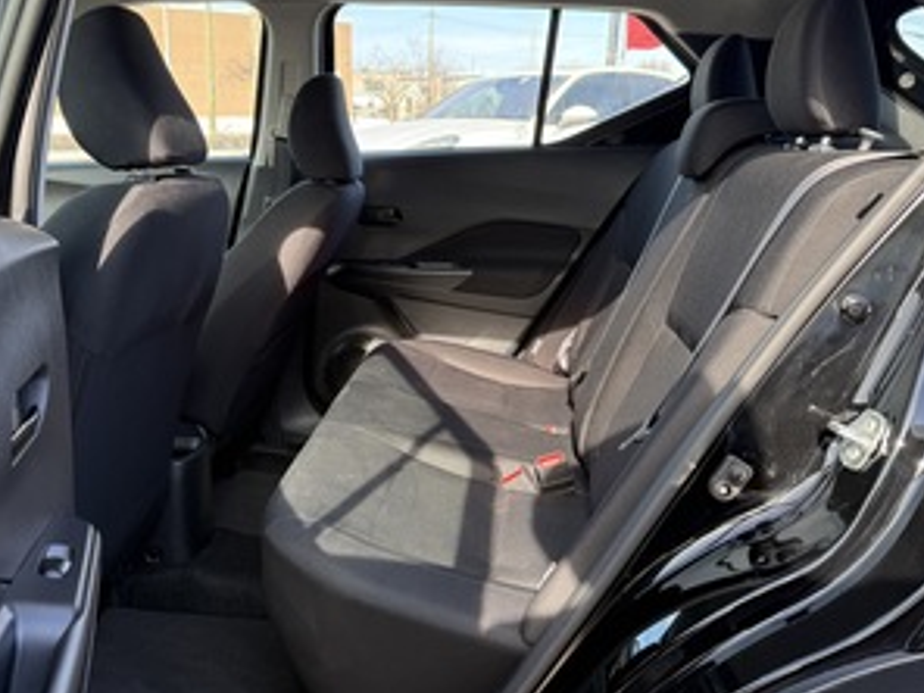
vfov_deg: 41.8
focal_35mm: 34
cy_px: 317
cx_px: 396
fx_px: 908
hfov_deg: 53.8
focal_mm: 6.76
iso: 100
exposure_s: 1/367
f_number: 1.78
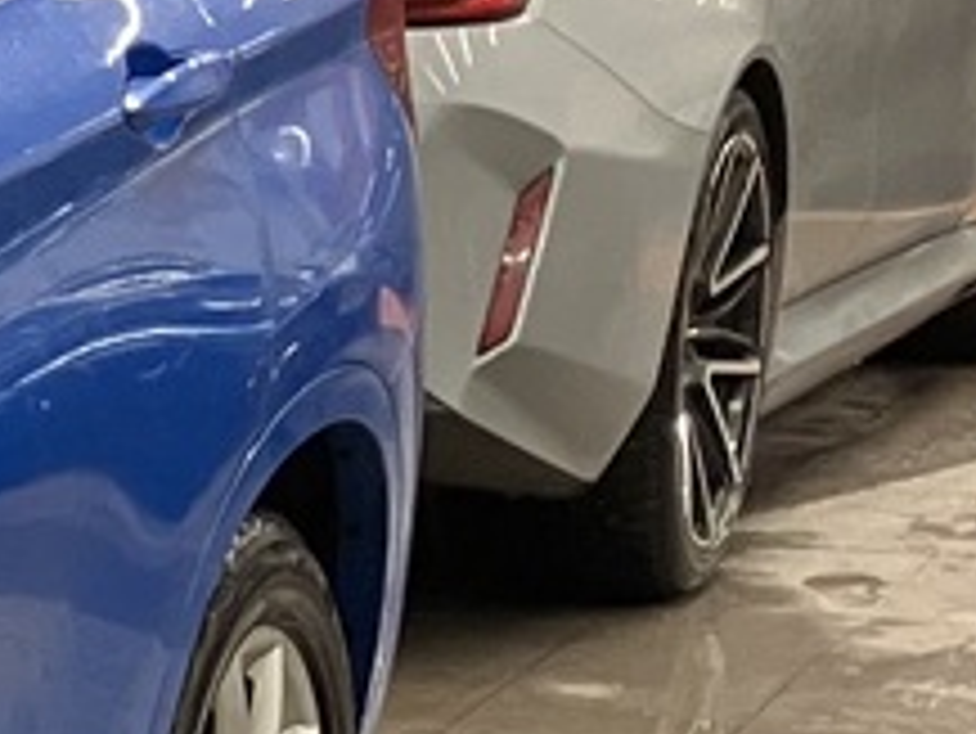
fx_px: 5247
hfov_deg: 8.7
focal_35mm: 186
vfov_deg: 7.9
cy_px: 1063
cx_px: -1979
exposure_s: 1/50
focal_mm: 3.99
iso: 100
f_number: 1.8
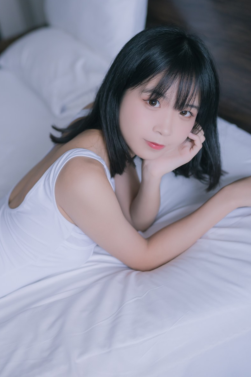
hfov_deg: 24.8
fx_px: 555
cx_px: 28
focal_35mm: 53
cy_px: 187
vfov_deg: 37.5
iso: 1250
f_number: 1.8
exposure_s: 1/200
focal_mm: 35
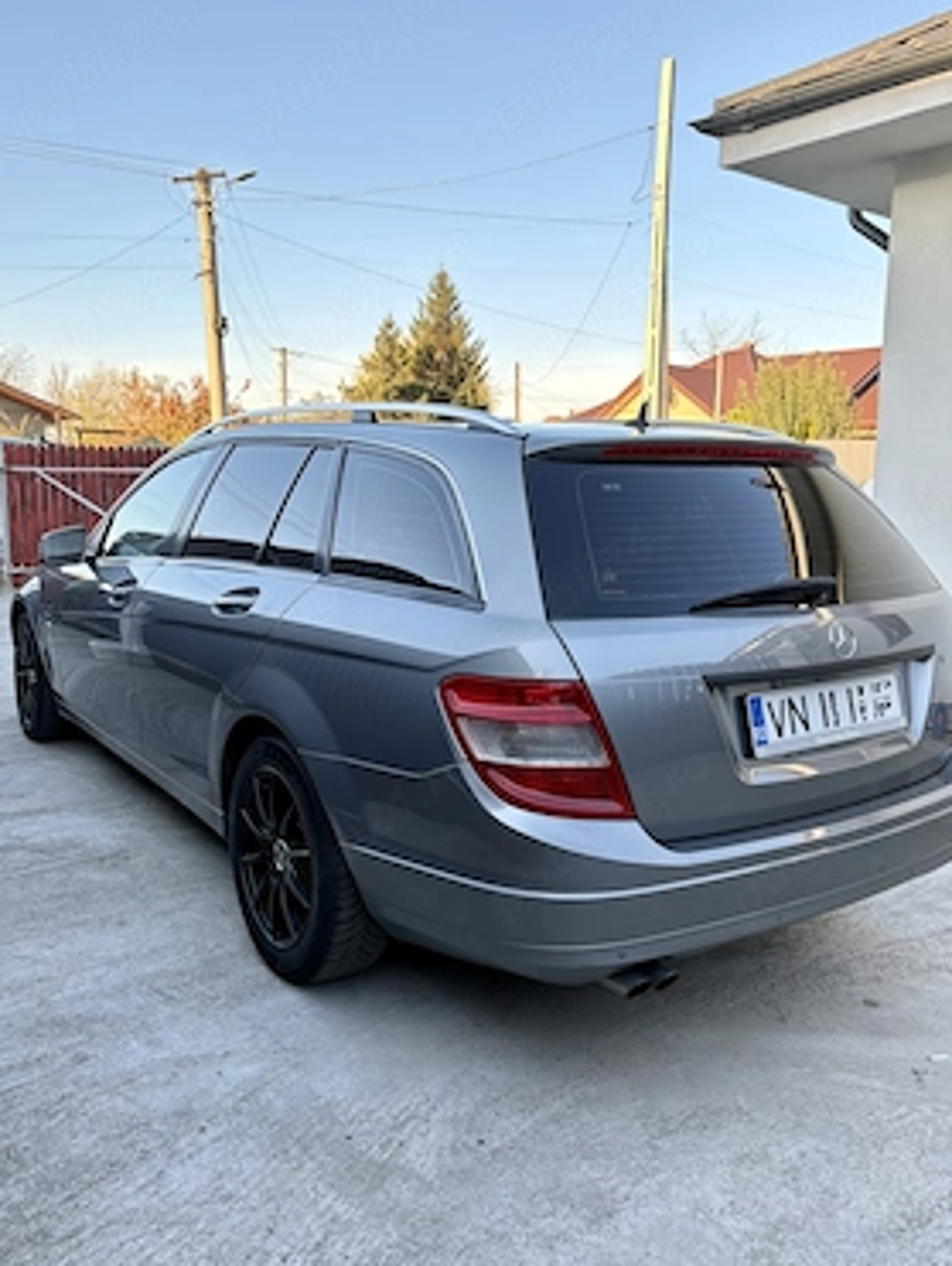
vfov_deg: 63.4
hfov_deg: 49.8
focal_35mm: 28
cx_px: 481
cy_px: 628
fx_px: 1025
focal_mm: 5.96
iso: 80
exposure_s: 1/244
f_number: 1.6
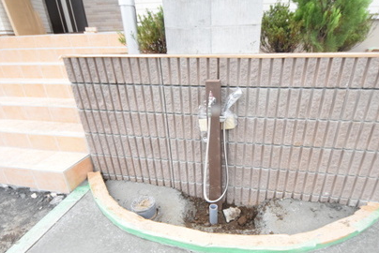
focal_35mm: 19
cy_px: 152
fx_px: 200
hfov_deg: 86.5
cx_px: 213
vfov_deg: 64.1
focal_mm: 8
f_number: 10
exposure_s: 1/400
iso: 3200
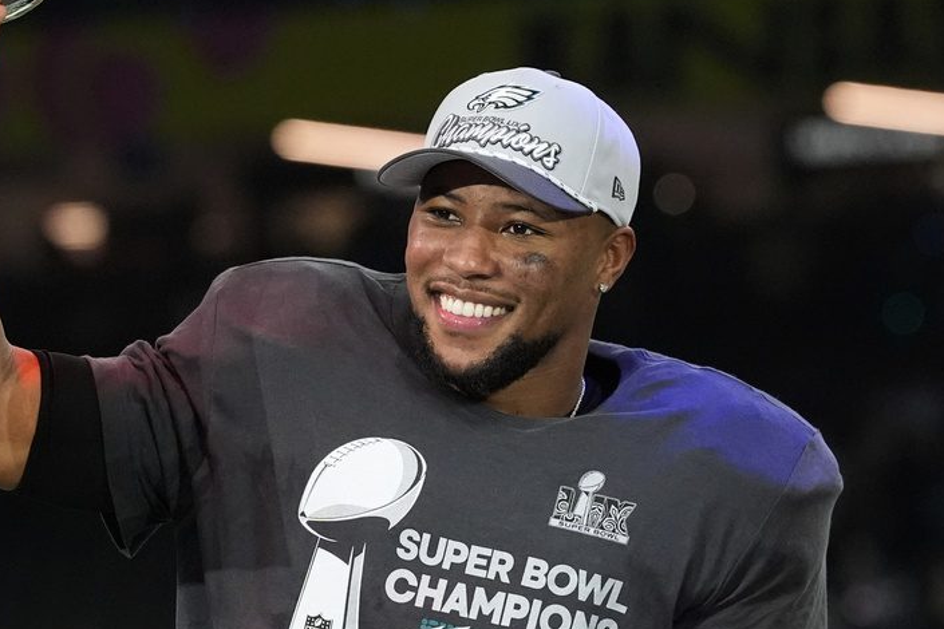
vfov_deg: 3.2
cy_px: 247
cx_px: 331
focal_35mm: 436
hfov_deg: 4.7
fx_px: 11432
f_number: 5
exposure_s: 1/1600
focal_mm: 200
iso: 5000
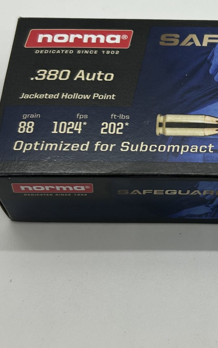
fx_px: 627
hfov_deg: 19.0
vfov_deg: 31.1
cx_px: 235
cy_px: 169
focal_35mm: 66
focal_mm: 5.7
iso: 50
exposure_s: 1/458
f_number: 1.5
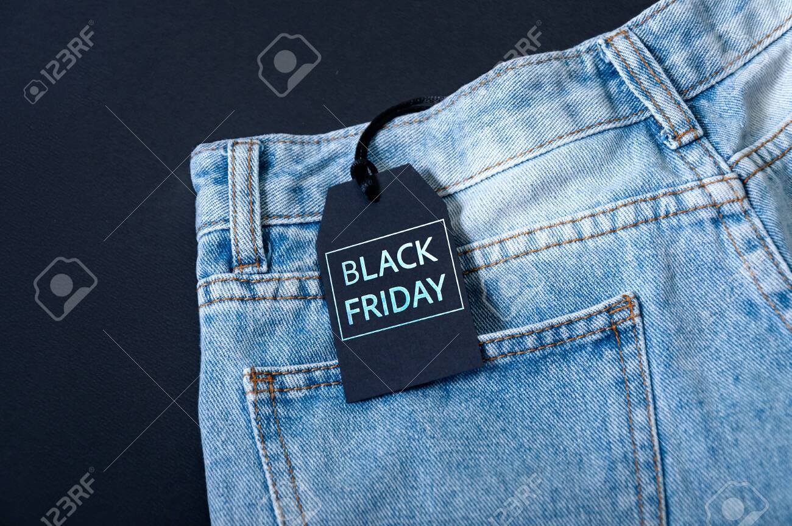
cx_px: 396
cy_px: 263
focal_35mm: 87
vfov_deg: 15.7
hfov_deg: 23.4
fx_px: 1911
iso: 250
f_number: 5
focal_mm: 58
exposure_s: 1/160
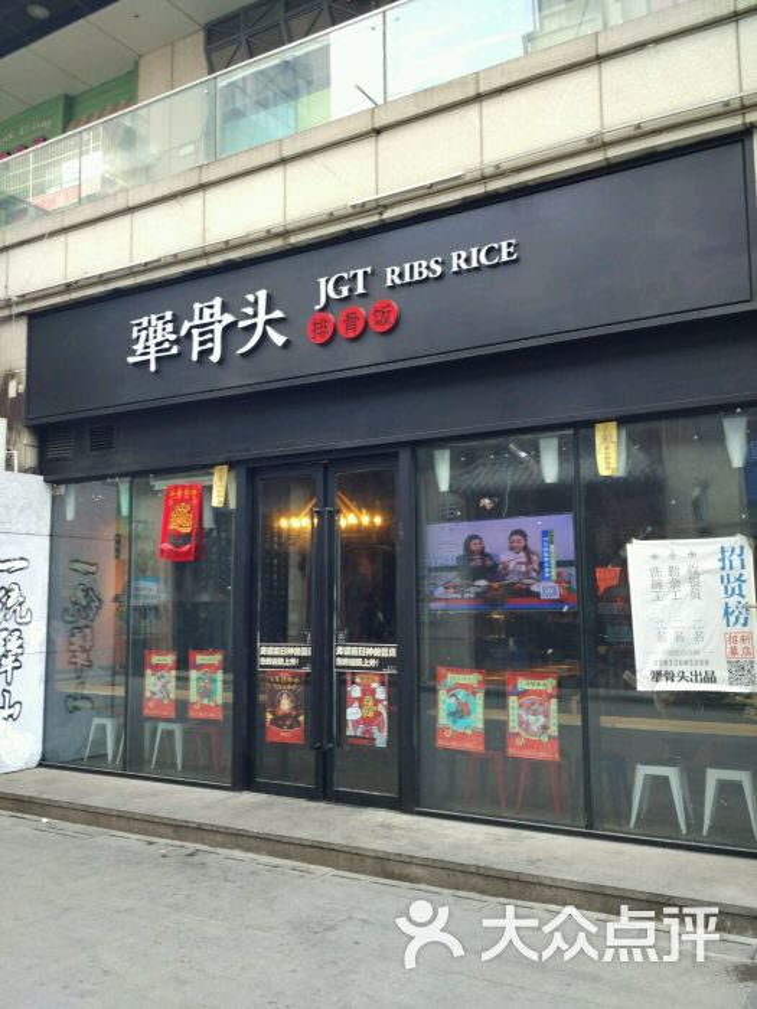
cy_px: 504
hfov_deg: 46.8
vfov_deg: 60.0
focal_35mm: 30
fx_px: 875
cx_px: 378
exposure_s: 1/50
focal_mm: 4.12
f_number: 2
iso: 135
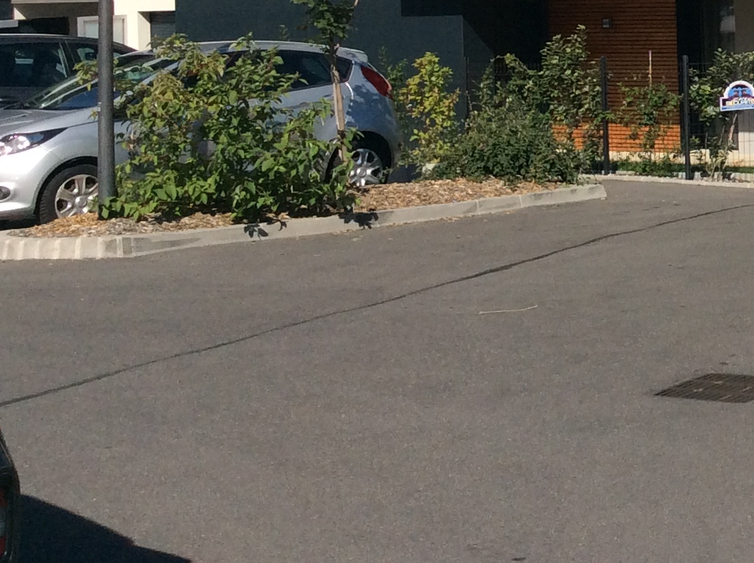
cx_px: 937
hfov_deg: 20.4
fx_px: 1936
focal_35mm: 89
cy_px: -116
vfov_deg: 15.9
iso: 32
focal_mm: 3.3
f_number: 2.4
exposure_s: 1/2488
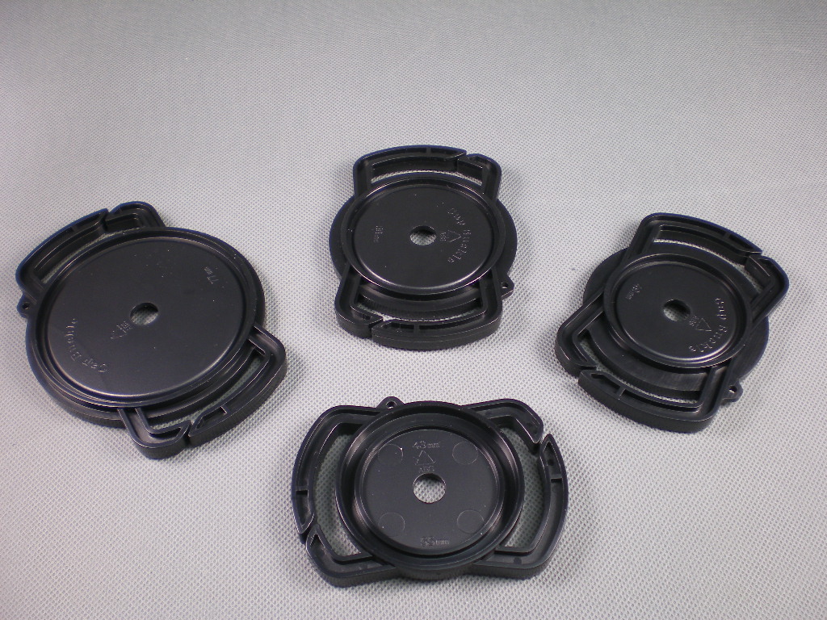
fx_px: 908
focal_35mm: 38
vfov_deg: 37.7
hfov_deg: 49.0
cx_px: 414
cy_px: 310
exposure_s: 1/30
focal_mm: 6.3
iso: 64
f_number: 3.1
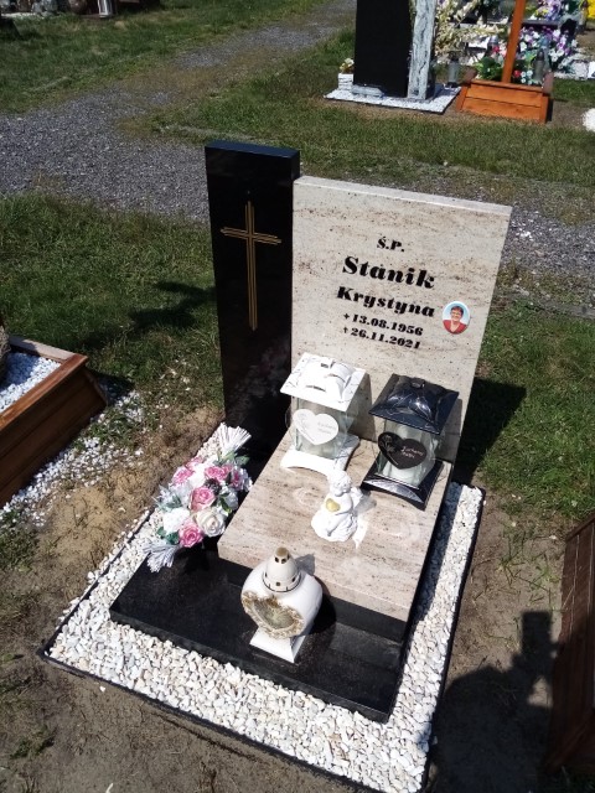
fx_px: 596
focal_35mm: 26
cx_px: 298
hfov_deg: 53.1
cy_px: 396
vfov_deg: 67.3
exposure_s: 1/3165
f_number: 1.8
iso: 112
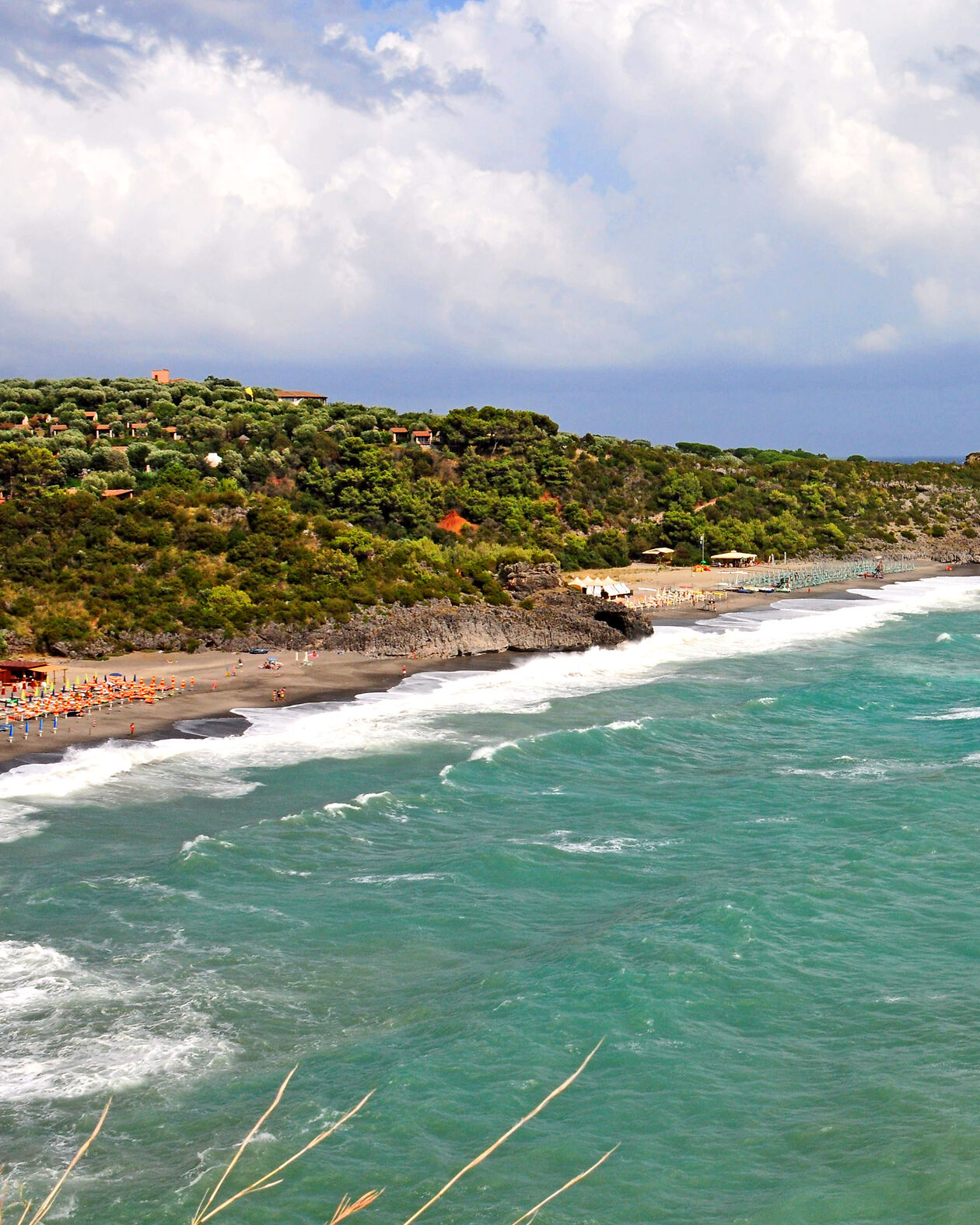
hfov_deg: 24.6
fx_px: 2175
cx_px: 896
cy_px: 610
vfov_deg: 31.5
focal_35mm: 60
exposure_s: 1/640
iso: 320
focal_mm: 28
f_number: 13
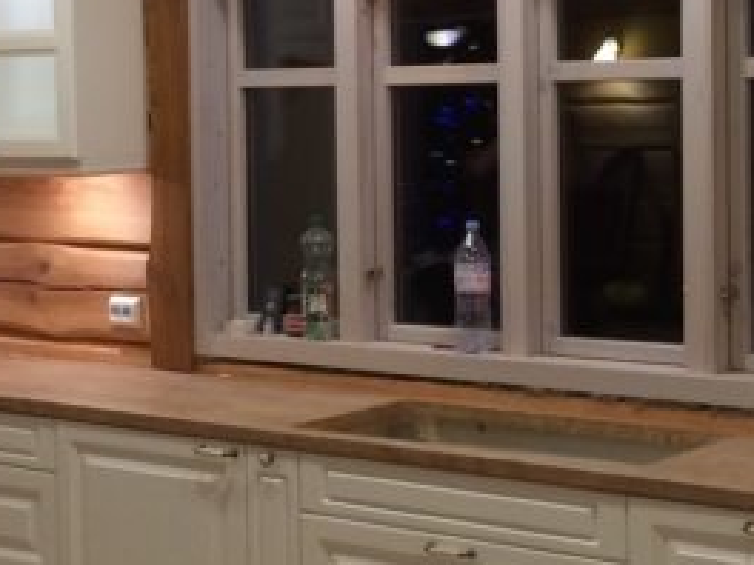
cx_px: 146
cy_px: 171
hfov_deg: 22.0
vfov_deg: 16.7
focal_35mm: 88
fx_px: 1917
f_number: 2.2
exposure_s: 1/33
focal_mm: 4.15
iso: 200
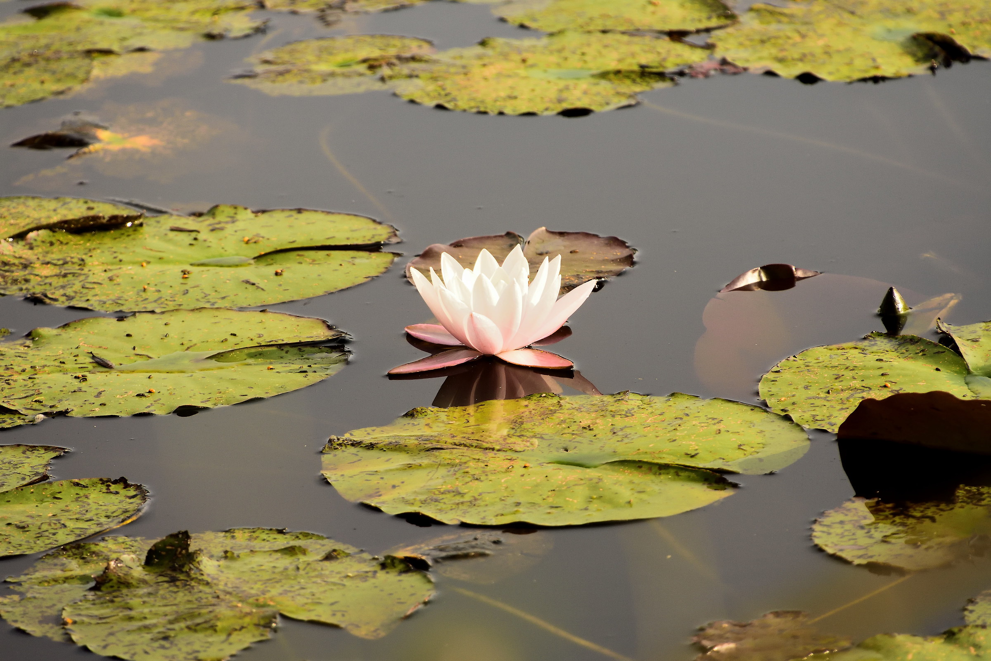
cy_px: 330
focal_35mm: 450
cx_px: 496
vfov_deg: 3.1
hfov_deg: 4.6
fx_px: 12387
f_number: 9
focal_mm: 300
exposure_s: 1/250
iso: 1000
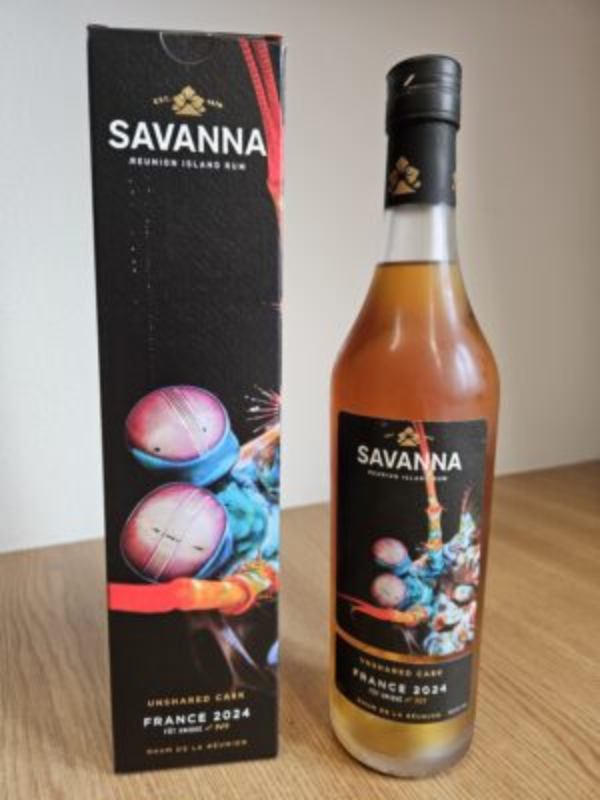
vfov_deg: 73.9
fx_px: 532
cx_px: 300
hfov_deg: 58.9
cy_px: 400
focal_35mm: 23
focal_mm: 5.4
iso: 100
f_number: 1.8
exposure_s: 1/100
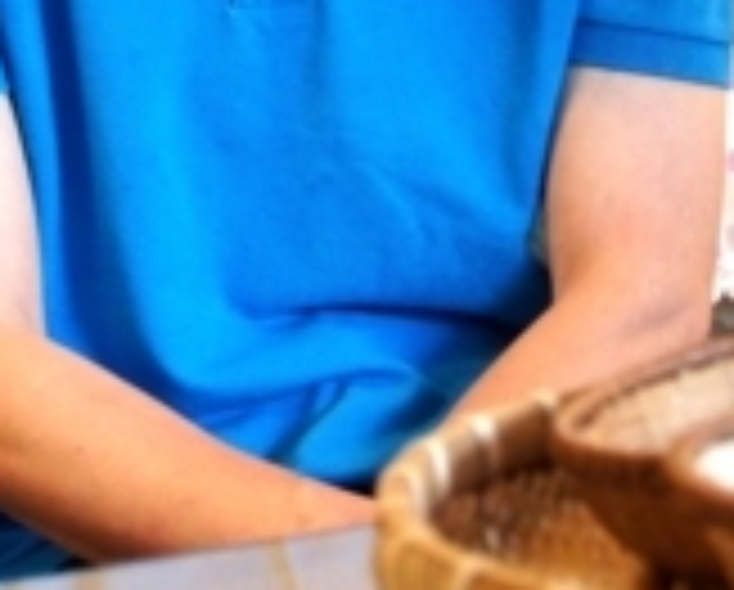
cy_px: -279
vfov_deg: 9.3
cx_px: 212
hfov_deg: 11.8
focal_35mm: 163
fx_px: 3547
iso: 1000
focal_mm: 26
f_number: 4
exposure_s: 1/40
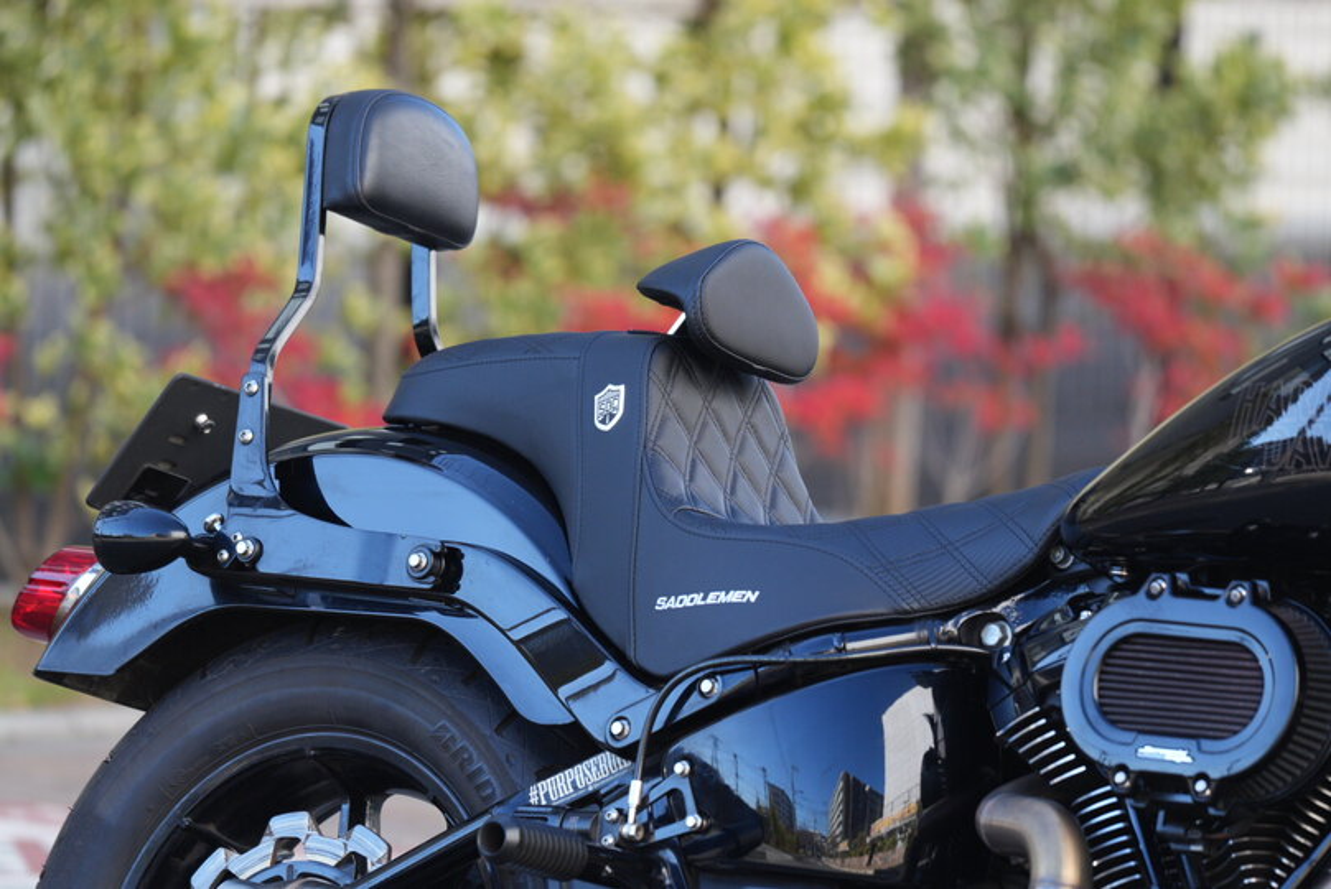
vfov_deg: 4.6
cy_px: 444
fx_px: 11099
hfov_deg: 6.9
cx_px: 666
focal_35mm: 300
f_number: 4
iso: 320
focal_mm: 200
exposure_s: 1/320
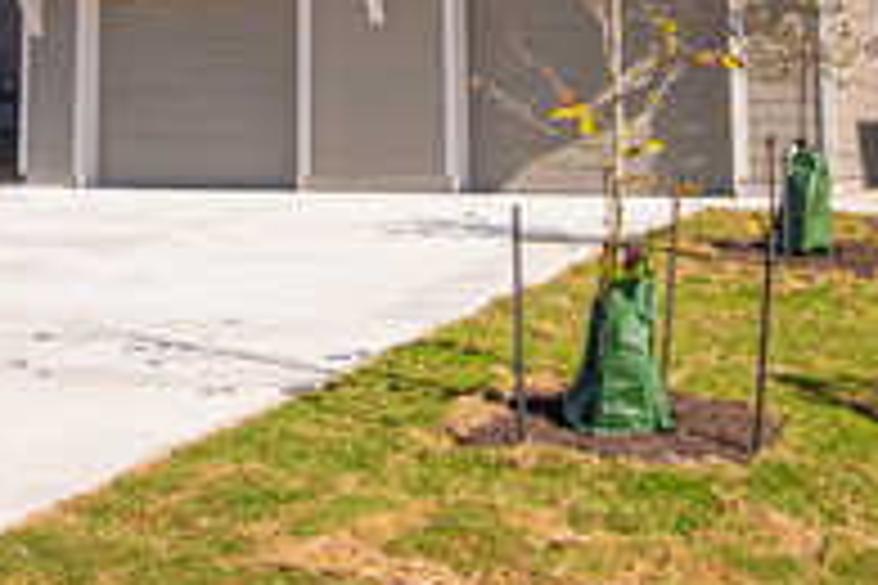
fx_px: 1439
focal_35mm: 59
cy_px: -52
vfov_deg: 21.8
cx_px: 387
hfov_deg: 33.9
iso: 200
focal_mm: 12
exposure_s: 1/500
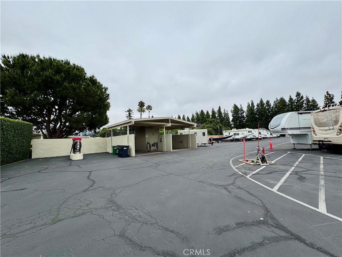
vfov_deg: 85.7
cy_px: 128
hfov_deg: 102.1
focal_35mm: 14
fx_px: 138
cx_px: 171
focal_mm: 2.22
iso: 50
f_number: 2.2
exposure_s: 1/1299
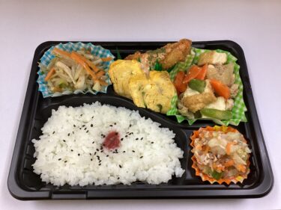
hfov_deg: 58.4
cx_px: 140
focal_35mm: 31
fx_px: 252
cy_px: 105
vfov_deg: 45.4
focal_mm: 3.3
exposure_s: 1/60
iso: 125
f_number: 2.4
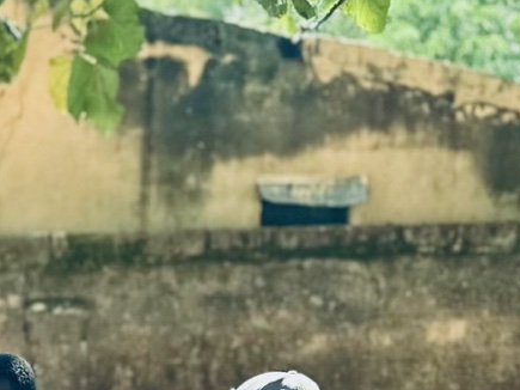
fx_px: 1592
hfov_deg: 16.7
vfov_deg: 13.4
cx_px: -288
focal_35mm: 106
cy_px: 516
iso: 80
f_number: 1.78
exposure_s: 1/210
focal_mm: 6.86
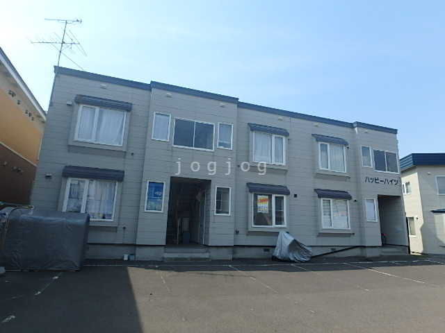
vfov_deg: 63.4
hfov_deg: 79.0
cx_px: 222
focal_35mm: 21
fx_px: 270
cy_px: 166
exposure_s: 1/400
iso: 125
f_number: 6
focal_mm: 3.7
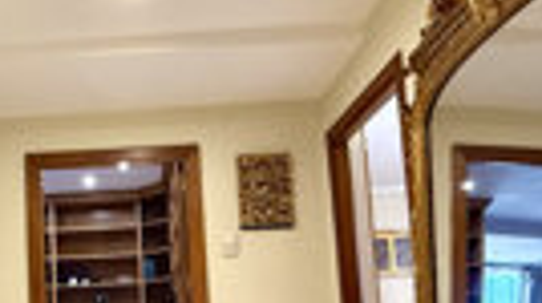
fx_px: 589
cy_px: 315
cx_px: 125
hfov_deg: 47.3
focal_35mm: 41
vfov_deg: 27.0
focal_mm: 2.22
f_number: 2.2
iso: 400
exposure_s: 1/50
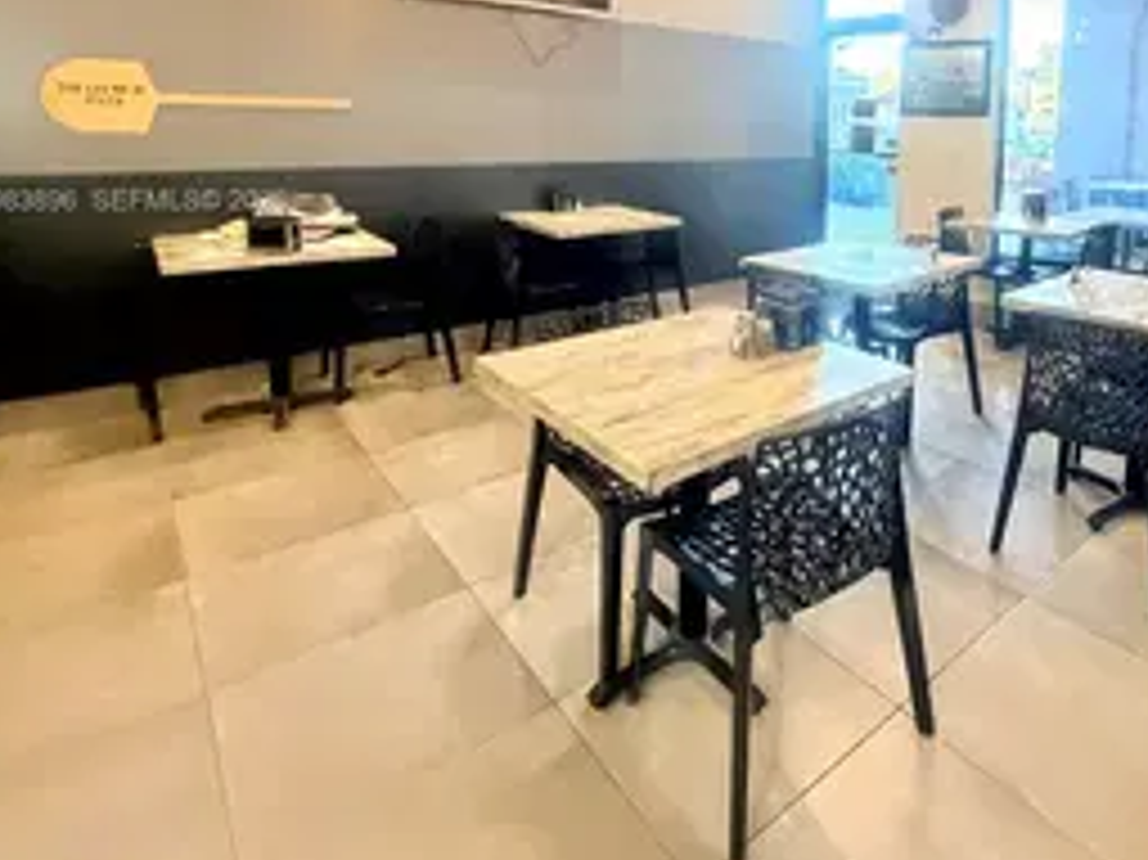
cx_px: 837
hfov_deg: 72.0
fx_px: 729
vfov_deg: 57.6
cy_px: 203
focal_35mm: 22
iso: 1250
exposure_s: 1/60
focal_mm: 2.22
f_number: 2.2
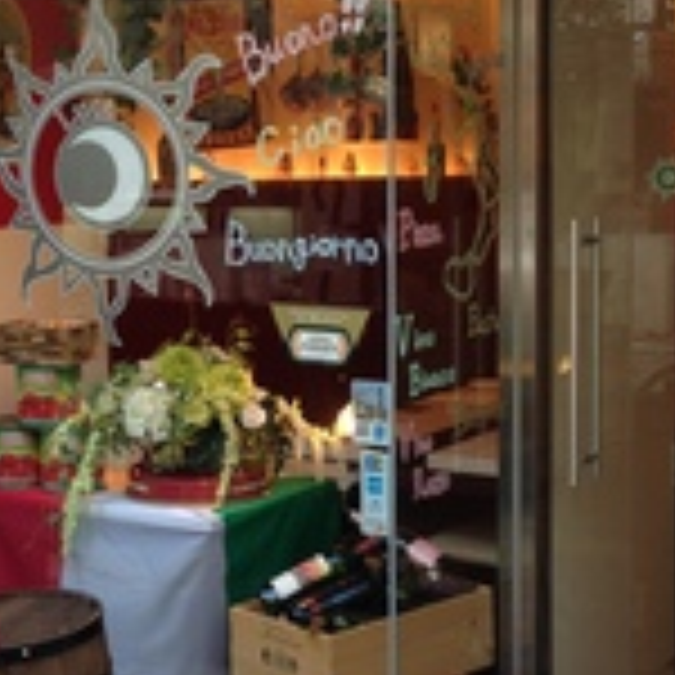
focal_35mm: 78
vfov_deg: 22.2
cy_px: 284
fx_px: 1721
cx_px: 364
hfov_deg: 22.2
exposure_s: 1/60
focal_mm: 4.12
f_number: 2.4
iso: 50
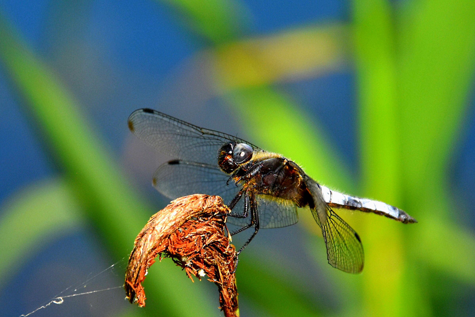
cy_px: 158
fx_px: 2078
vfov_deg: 8.7
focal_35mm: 158
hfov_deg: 13.0
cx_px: 238
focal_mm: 105
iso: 800
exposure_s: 1/2000
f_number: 5.6
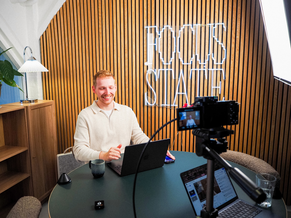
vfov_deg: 49.7
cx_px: 146
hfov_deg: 63.4
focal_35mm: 28
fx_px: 235
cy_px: 109
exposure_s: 1/60
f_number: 3.5
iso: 200
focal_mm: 14
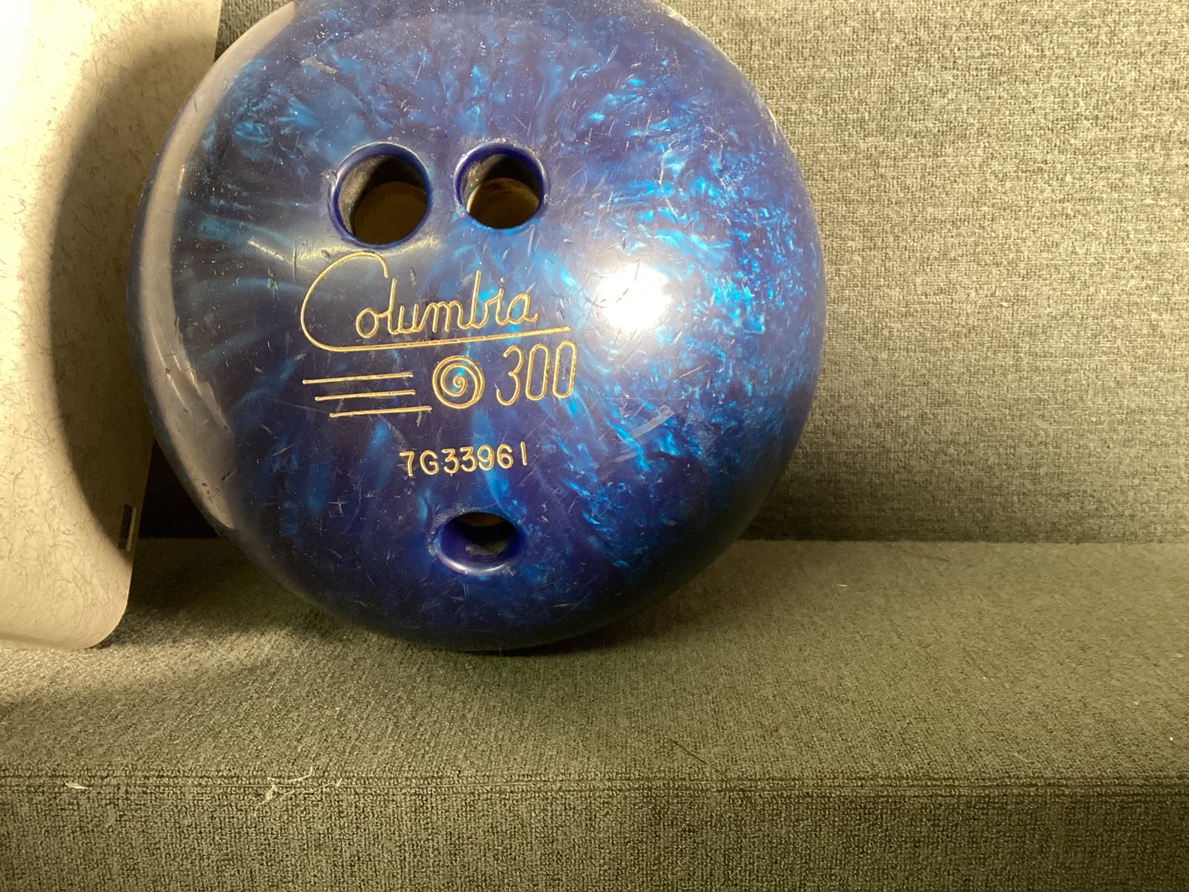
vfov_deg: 45.4
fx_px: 1065
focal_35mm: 31
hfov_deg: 58.3
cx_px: 594
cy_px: 446
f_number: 2.4
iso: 400
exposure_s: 1/40
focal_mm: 3.3
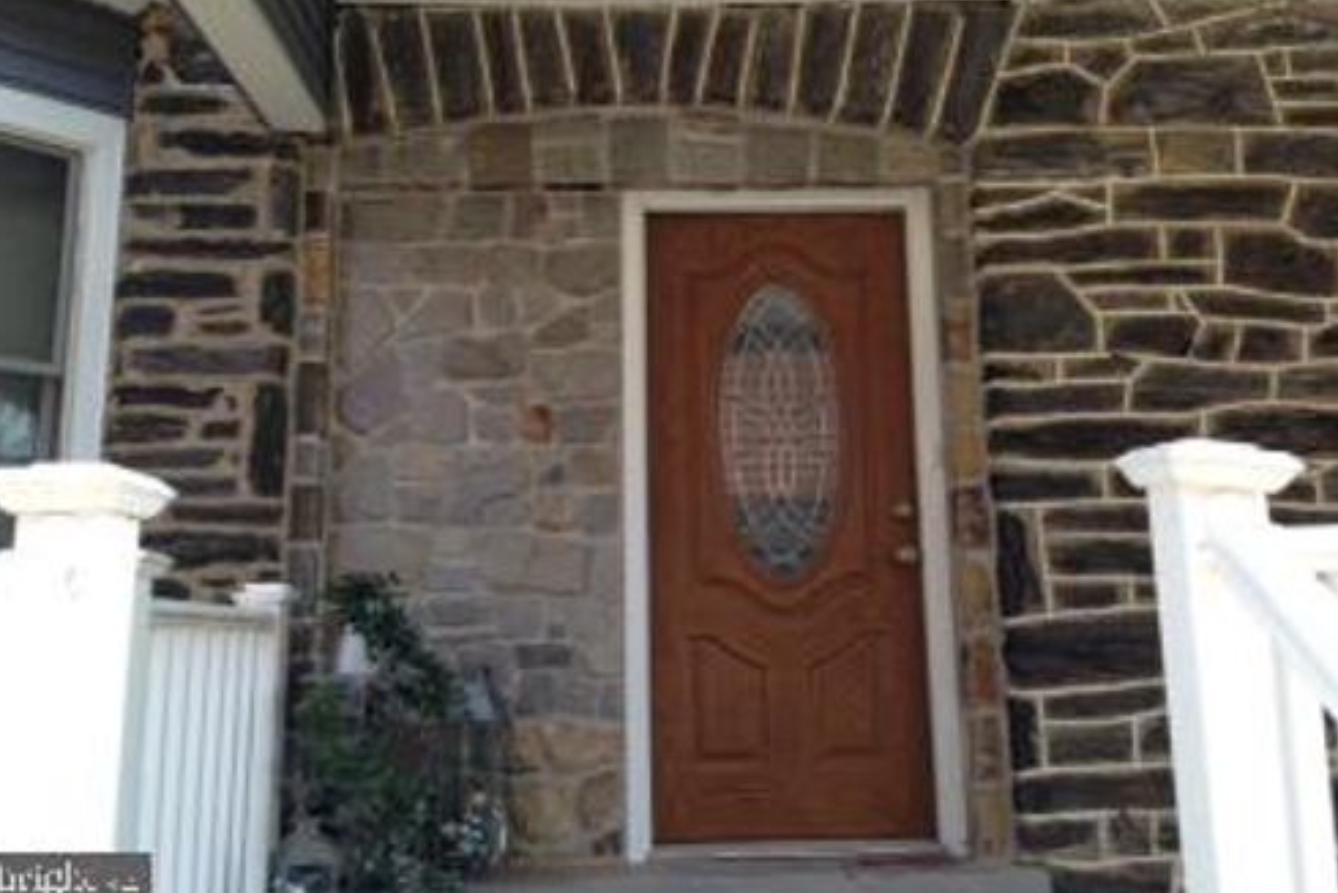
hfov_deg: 54.4
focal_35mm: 35
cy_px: 395
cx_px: 666
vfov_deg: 37.8
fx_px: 1301
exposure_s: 1/168
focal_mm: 4.12
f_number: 2.4
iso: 50
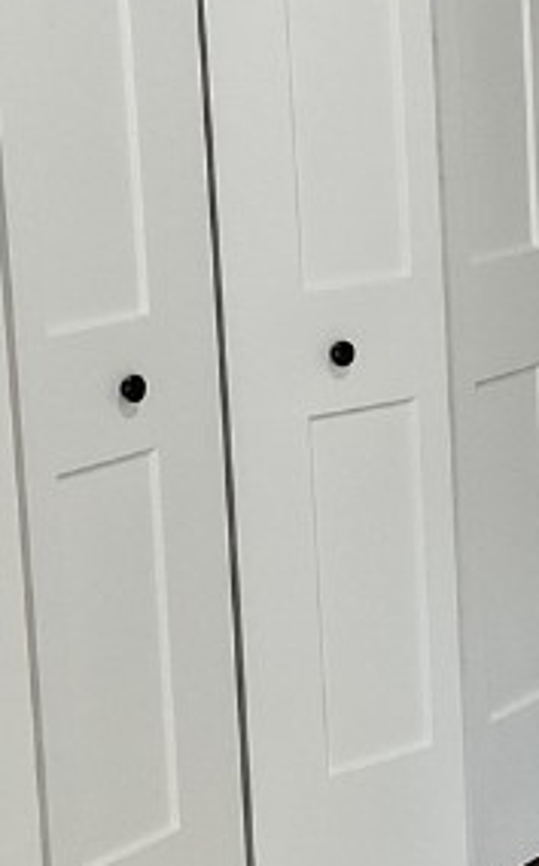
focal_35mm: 111
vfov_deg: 18.8
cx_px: 731
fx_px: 2614
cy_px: 351
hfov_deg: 11.4
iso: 64
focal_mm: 3
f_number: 1.8
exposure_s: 1/120
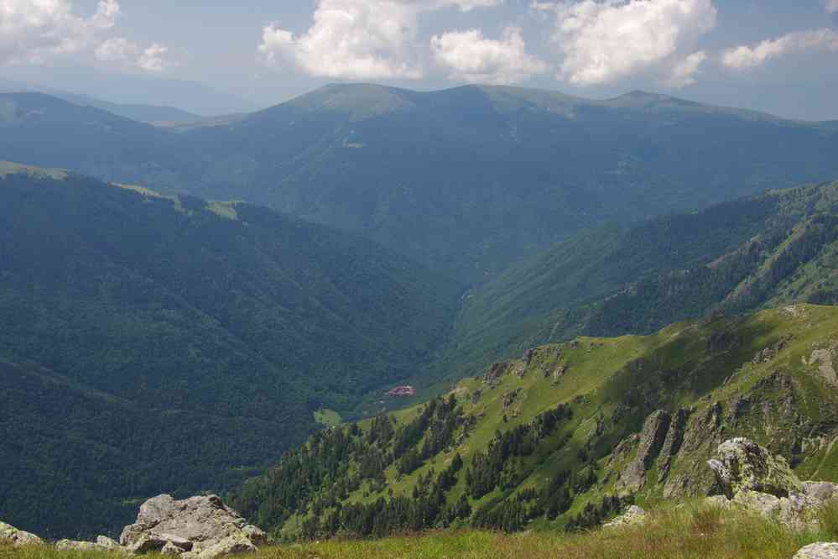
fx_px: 1001
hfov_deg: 45.4
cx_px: 419
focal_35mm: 43
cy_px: 280
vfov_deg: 31.2
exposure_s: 1/60
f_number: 11
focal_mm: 29.4
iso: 200
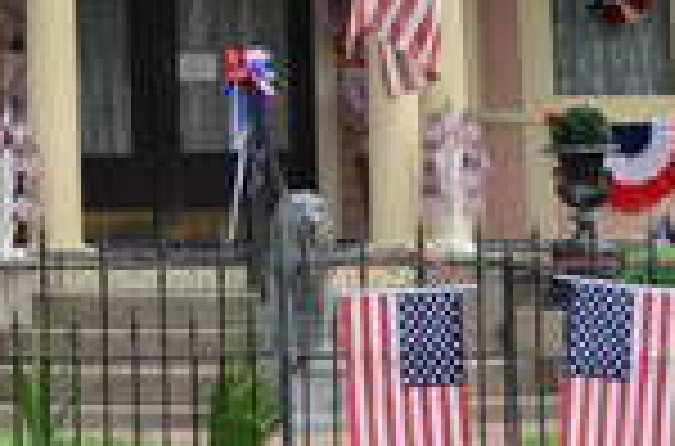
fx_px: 4486
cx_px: -63
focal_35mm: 240
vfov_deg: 5.5
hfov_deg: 8.5
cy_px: -622
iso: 200
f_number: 8
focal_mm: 30
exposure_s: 1/250
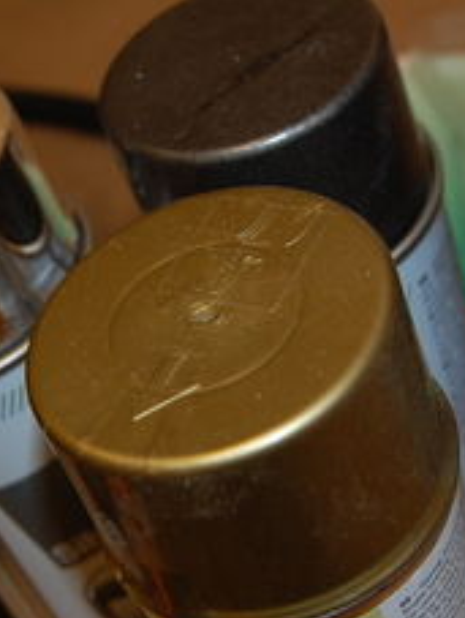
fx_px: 1447
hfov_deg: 18.2
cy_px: 313
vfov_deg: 24.1
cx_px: 196
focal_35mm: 81
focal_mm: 20
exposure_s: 1/60
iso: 400
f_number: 3.8
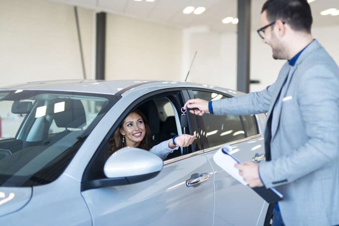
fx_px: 471
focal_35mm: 50
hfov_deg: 39.6
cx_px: 170
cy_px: 113
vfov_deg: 27.0
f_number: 1.8
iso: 320
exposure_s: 1/320
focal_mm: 50
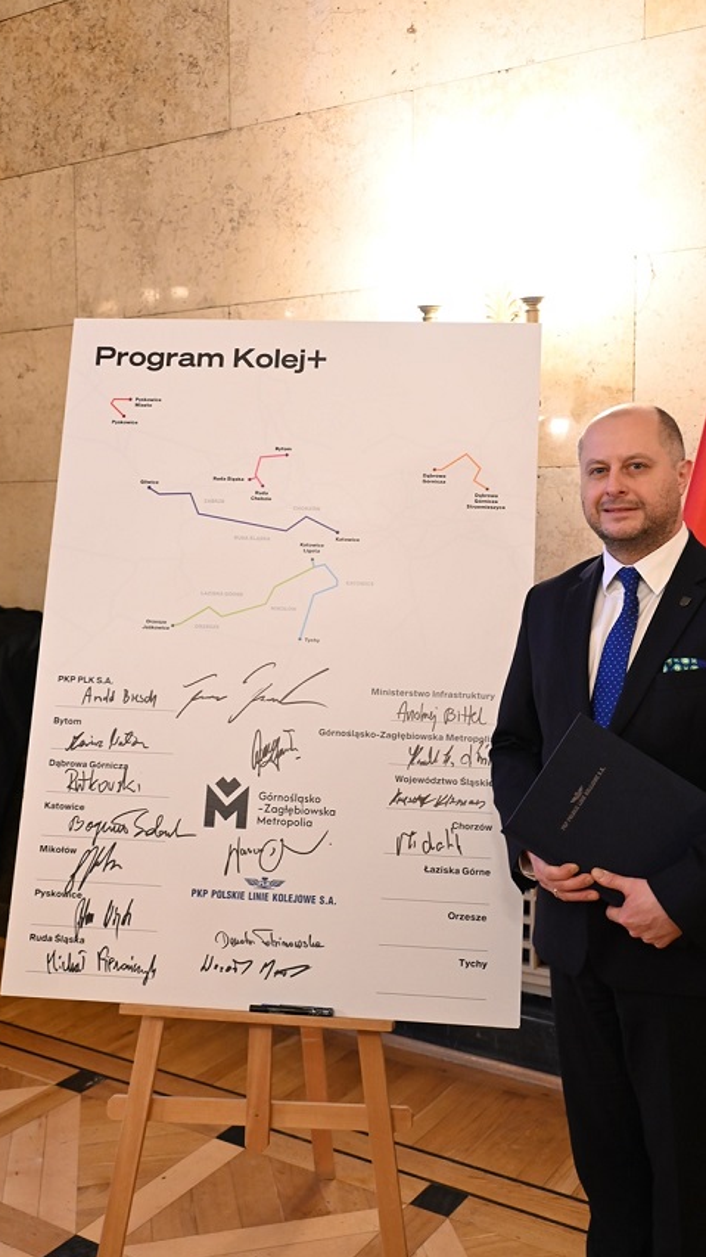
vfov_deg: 55.8
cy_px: 639
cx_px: 396
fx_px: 1185
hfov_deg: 33.1
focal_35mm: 36
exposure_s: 1/60
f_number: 4.5
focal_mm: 30.5
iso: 3600
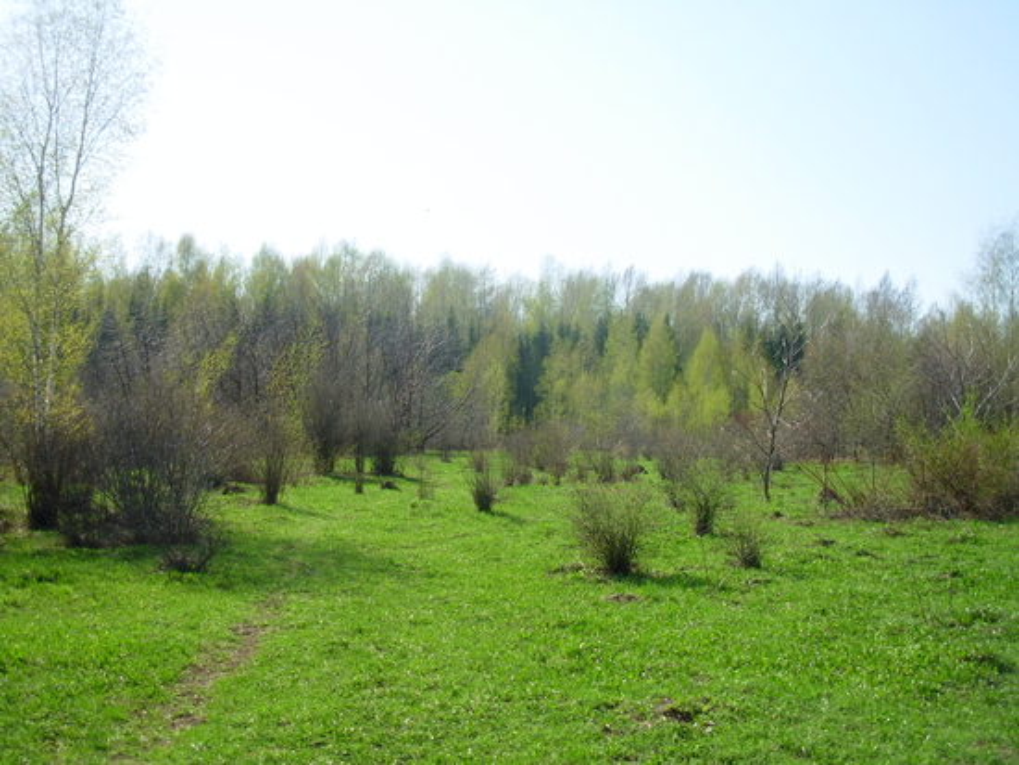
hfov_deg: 49.0
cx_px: 510
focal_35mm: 38
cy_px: 382
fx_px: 1119
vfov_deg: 37.7
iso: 50
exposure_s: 1/704
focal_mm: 6.3
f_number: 2.9
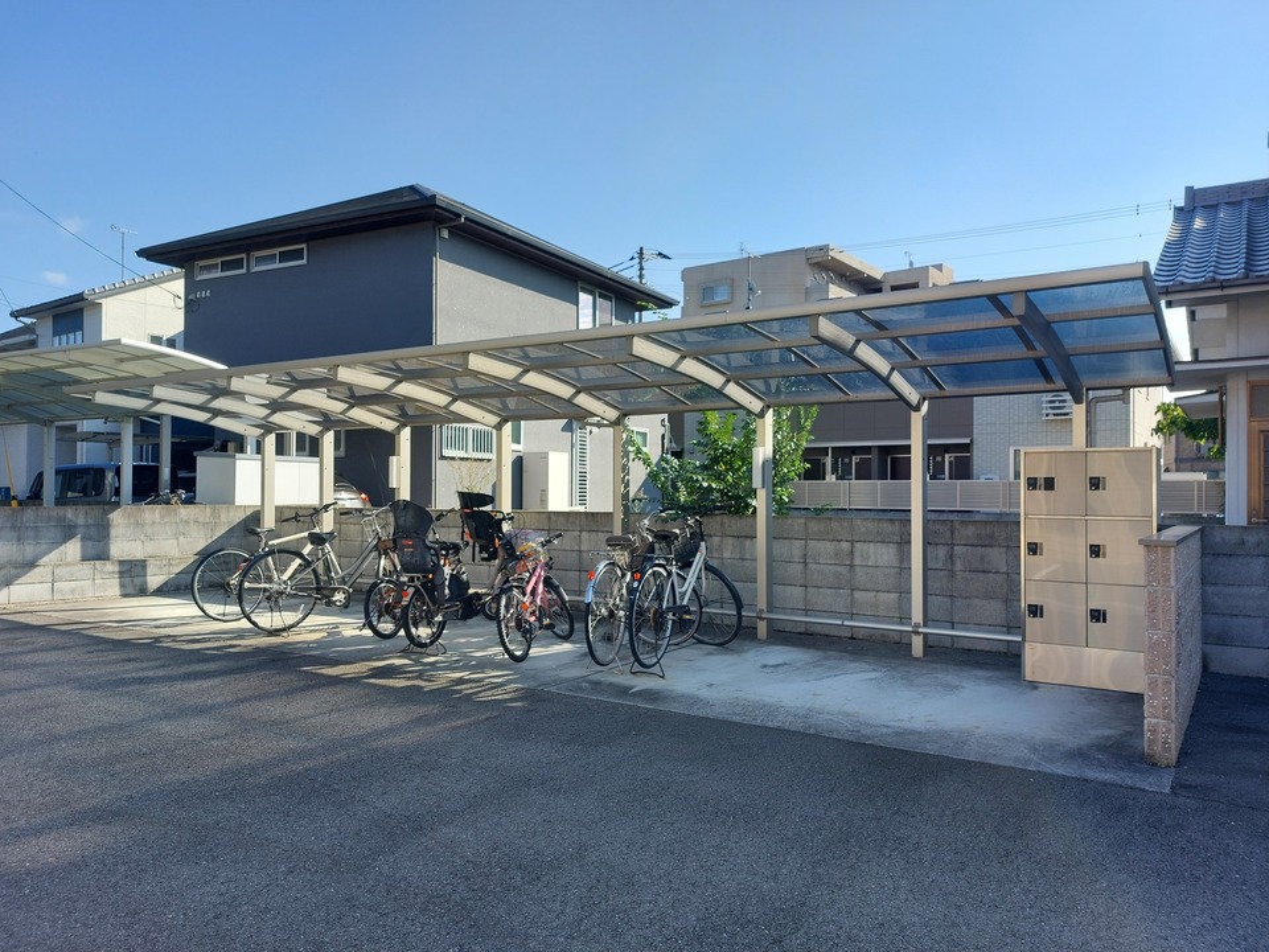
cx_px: 634
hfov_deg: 71.6
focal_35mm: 24
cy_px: 476
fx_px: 880
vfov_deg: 56.8
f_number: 1.8
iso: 25
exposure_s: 1/574
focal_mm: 5.23
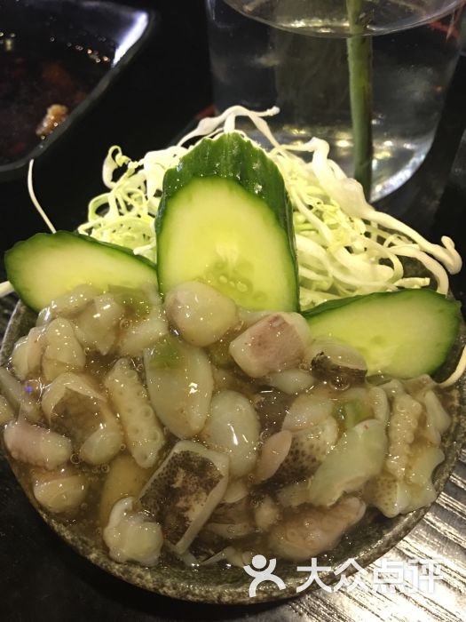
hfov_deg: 48.2
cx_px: 233
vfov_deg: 61.7
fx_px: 521
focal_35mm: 29
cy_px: 311
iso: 125
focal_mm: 4.15
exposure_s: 1/8
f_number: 2.2
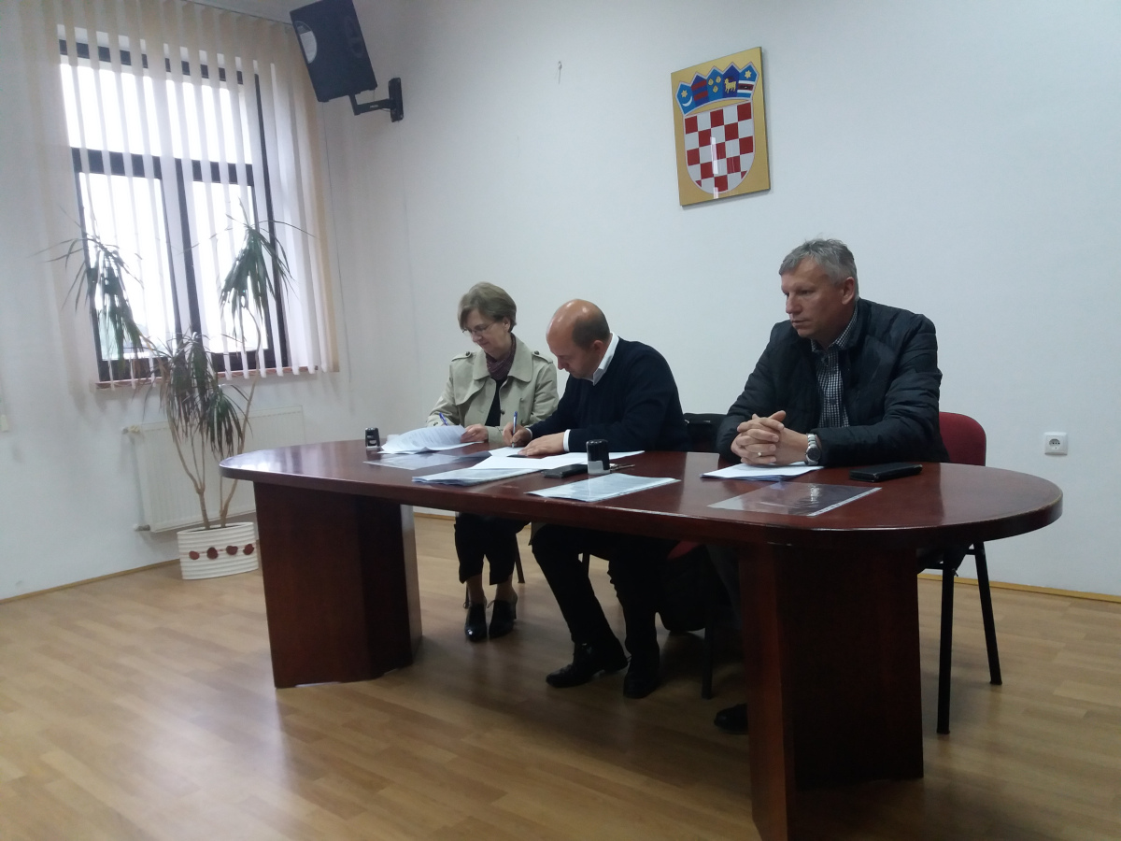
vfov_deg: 49.7
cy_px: 420
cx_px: 560
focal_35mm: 28
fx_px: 907
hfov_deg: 63.4
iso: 160
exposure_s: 1/33
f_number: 1.9
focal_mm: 3.7
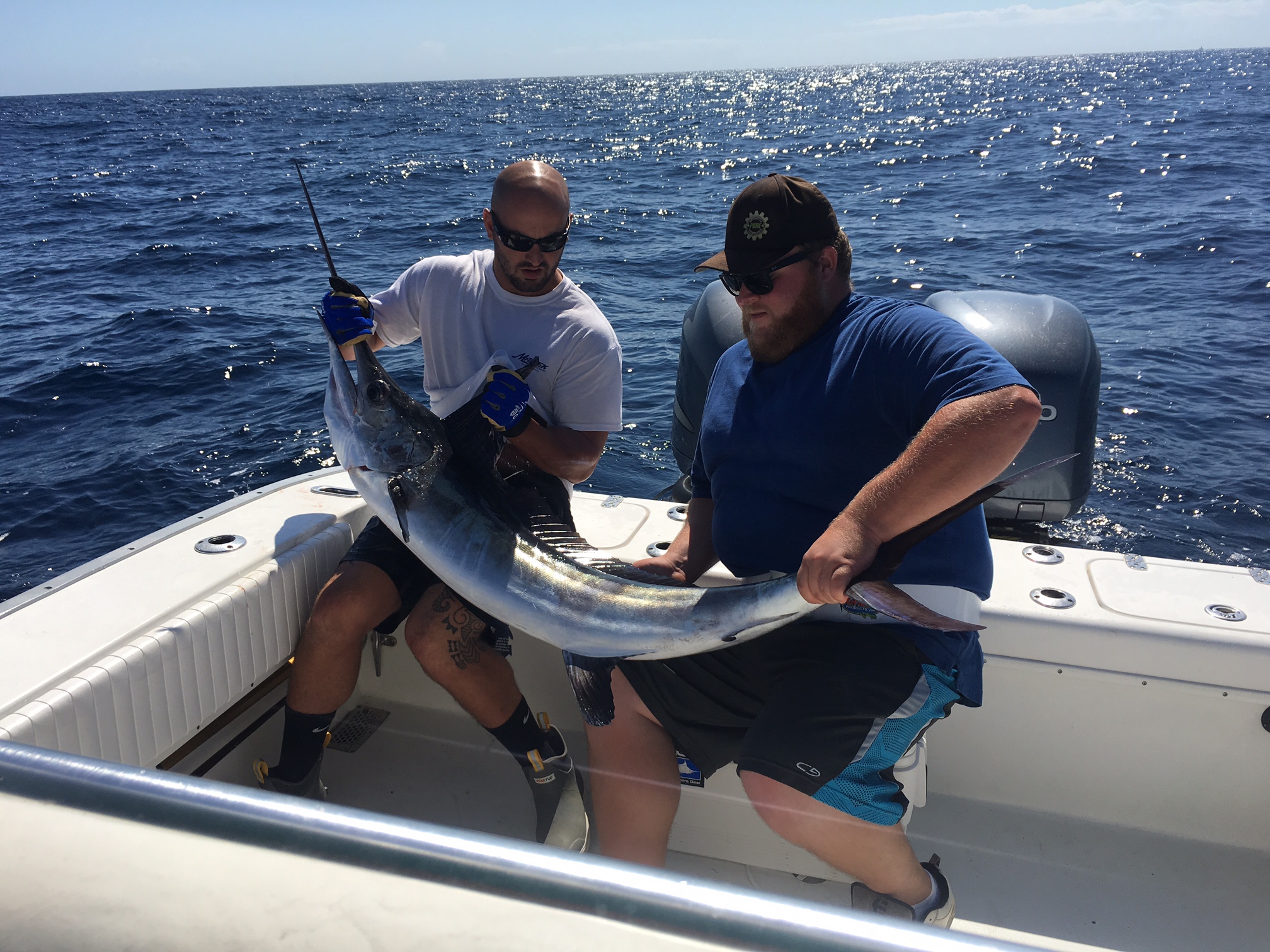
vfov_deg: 48.2
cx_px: 635
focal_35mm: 29
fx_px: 1064
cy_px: 476
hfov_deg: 61.7
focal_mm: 4.15
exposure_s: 1/2564
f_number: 2.2
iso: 25
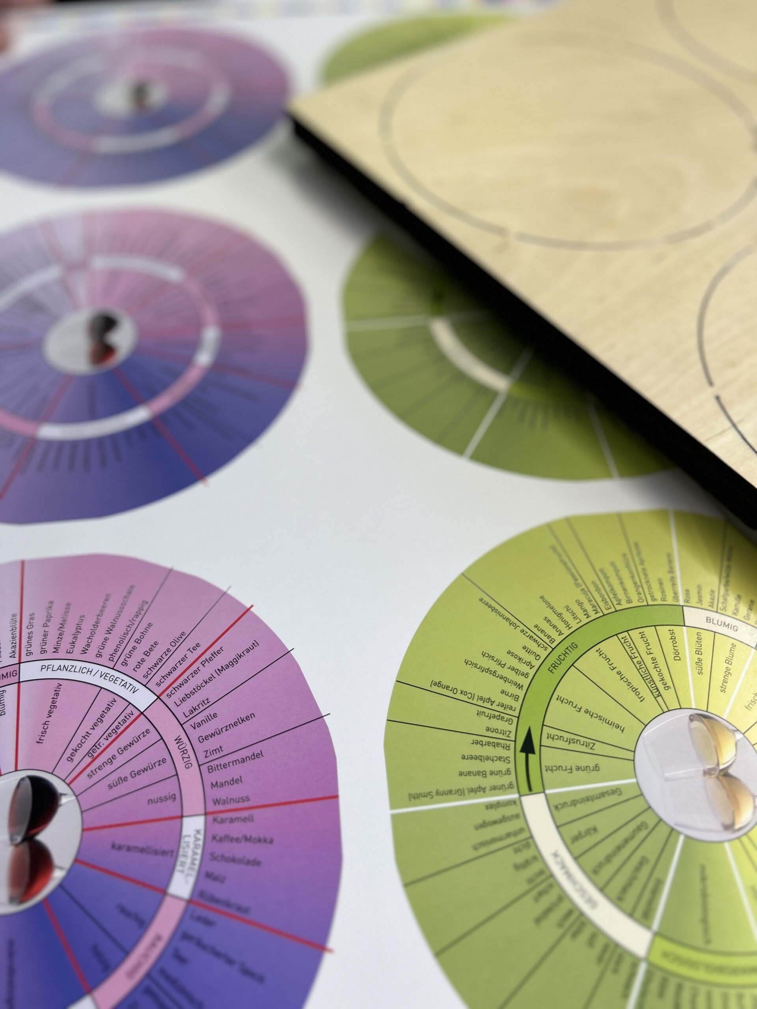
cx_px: 378
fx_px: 758
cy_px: 504
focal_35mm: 26
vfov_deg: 67.3
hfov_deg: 53.1
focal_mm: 5.7
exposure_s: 1/100
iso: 50
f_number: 1.5
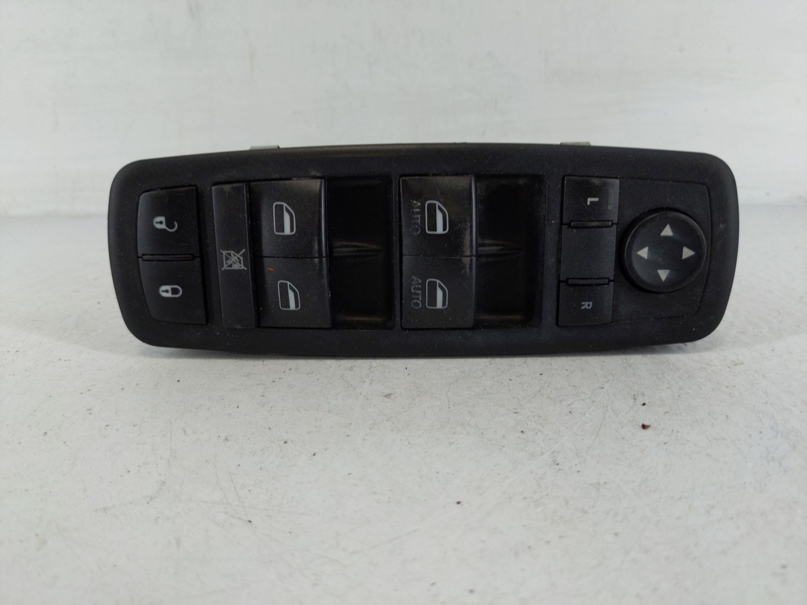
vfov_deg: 54.9
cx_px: 404
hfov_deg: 69.4
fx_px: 583
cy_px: 302
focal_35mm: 25
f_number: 1.73
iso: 60
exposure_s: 1/123
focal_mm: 4.38
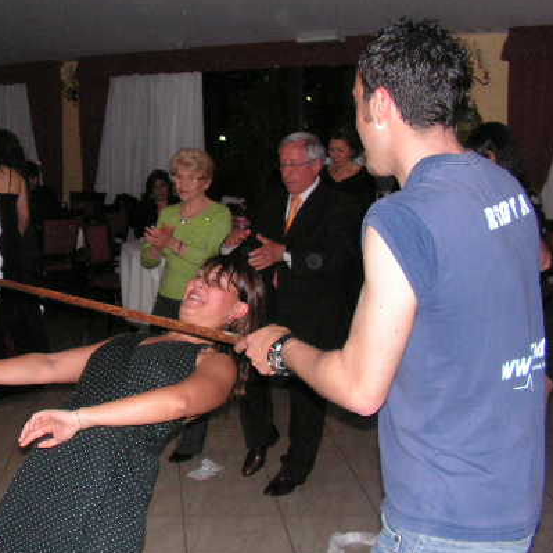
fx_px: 922
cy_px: 270
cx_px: 136
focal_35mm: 51
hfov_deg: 32.7
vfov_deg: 33.4
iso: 200
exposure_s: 1/40
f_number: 3.2
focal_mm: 6
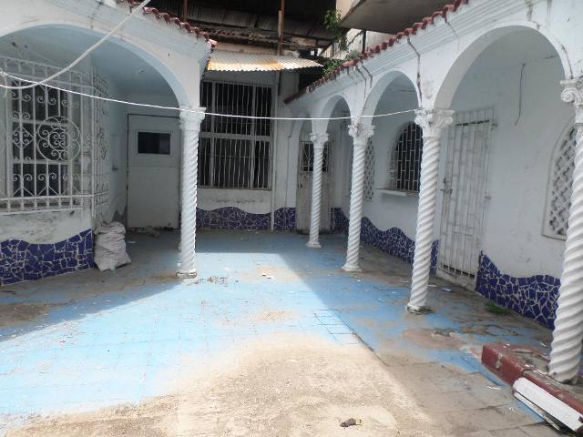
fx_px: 421
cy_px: 218
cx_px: 292
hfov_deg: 69.4
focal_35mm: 25
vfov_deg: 54.9
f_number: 2.5
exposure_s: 1/750
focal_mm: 4.5
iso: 80
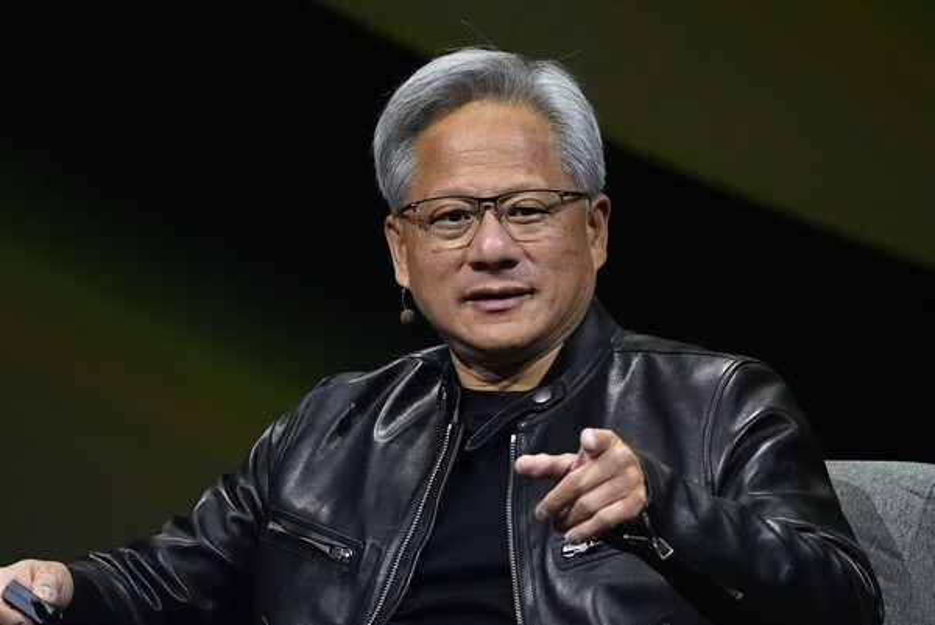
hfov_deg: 2.3
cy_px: 312
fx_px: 23391
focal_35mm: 900
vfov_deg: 1.5
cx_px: 468
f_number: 4
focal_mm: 600
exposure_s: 1/320
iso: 6400
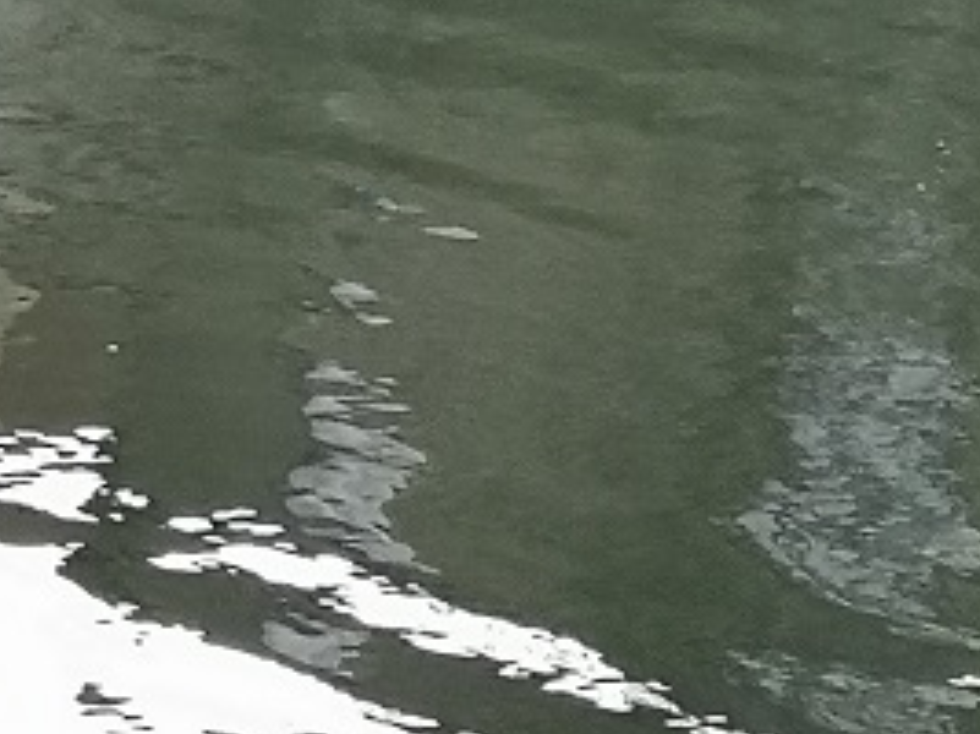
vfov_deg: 6.3
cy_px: -543
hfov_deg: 8.1
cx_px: -1231
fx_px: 6509
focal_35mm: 230
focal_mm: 3.95
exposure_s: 1/100
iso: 100
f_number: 1.8
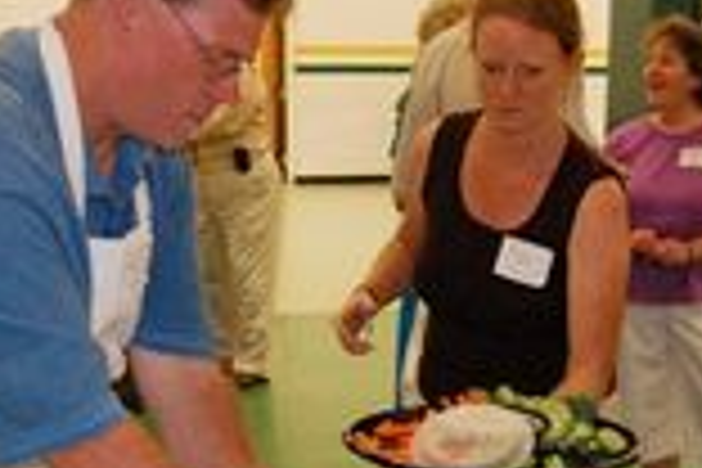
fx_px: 1501
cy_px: 342
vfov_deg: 17.6
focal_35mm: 77
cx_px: 378
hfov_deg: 26.3
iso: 1600
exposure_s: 1/60
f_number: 5.6
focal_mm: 20
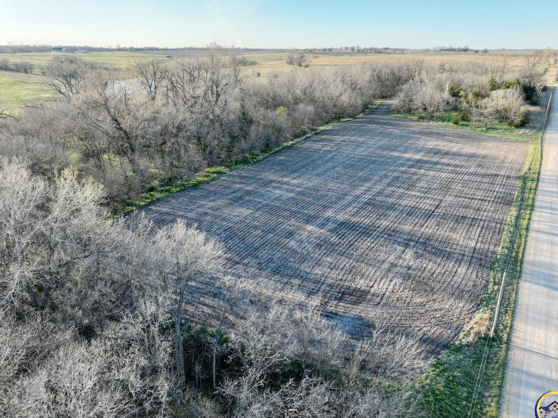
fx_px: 403
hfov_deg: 69.4
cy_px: 216
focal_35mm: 25
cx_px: 290
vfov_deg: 54.9
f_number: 2.8
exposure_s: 1/1000
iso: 420
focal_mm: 12.29
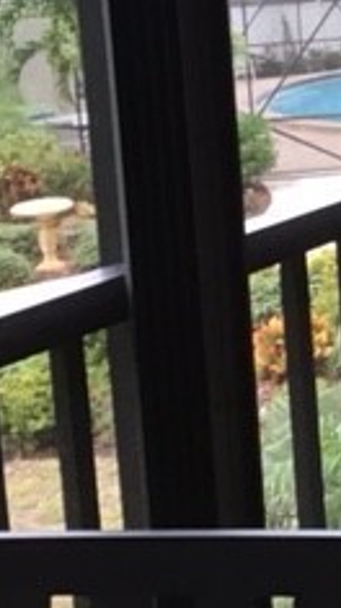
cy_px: 39
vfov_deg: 22.5
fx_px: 1480
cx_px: 636
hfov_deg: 12.0
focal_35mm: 92
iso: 50
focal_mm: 3.3
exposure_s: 1/30
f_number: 2.4
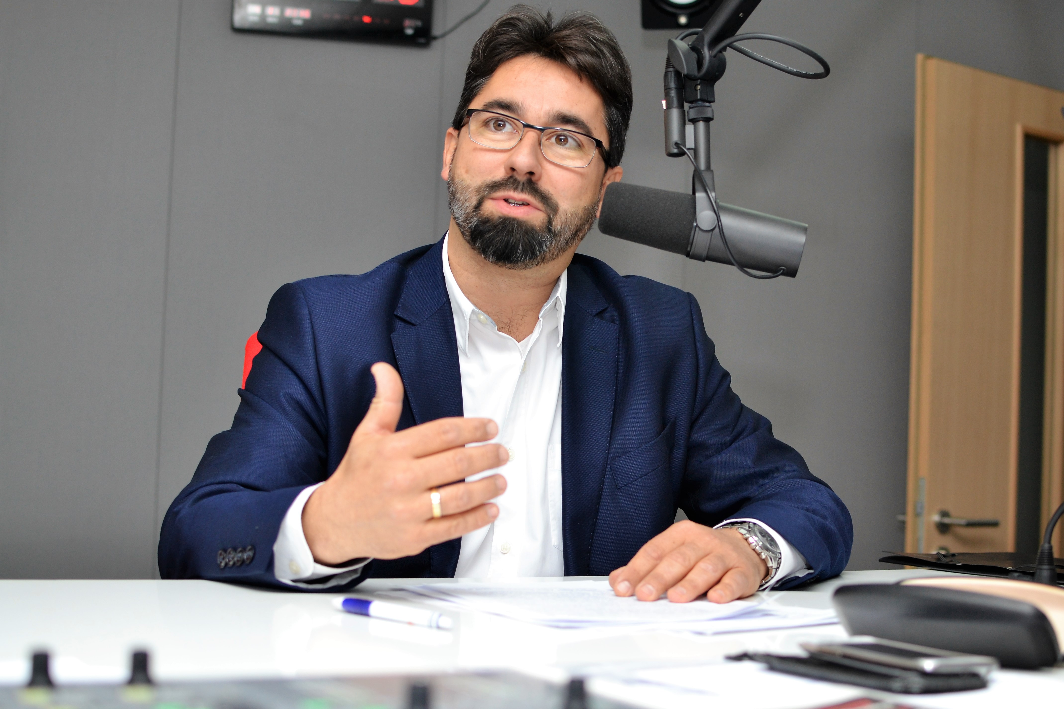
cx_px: 532
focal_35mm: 52
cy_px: 354
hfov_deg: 37.9
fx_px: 1552
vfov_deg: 25.8
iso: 400
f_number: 2.8
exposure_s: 1/200
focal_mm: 35
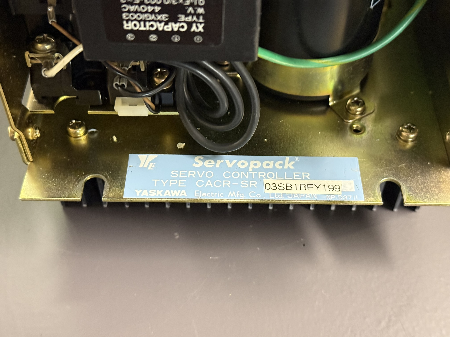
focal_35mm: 48
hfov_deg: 39.7
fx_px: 624
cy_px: 168
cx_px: 225
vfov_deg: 30.3
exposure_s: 1/33
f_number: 1.78
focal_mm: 6.76
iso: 500
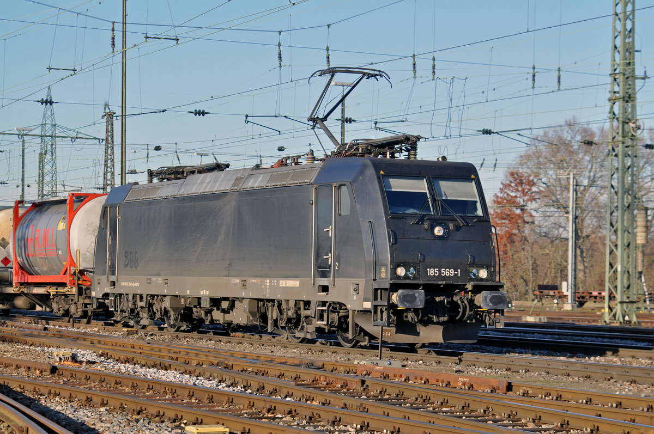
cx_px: 327
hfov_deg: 19.5
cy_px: 217
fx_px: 1905
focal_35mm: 105
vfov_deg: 13.0
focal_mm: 70
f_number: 5
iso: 250
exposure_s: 1/1000
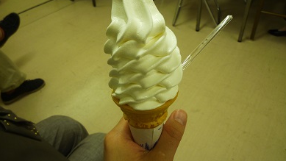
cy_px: 71
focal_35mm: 28
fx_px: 212
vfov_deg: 41.4
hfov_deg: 67.9
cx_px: 143
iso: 125
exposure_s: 1/30
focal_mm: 4.4
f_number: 2.8
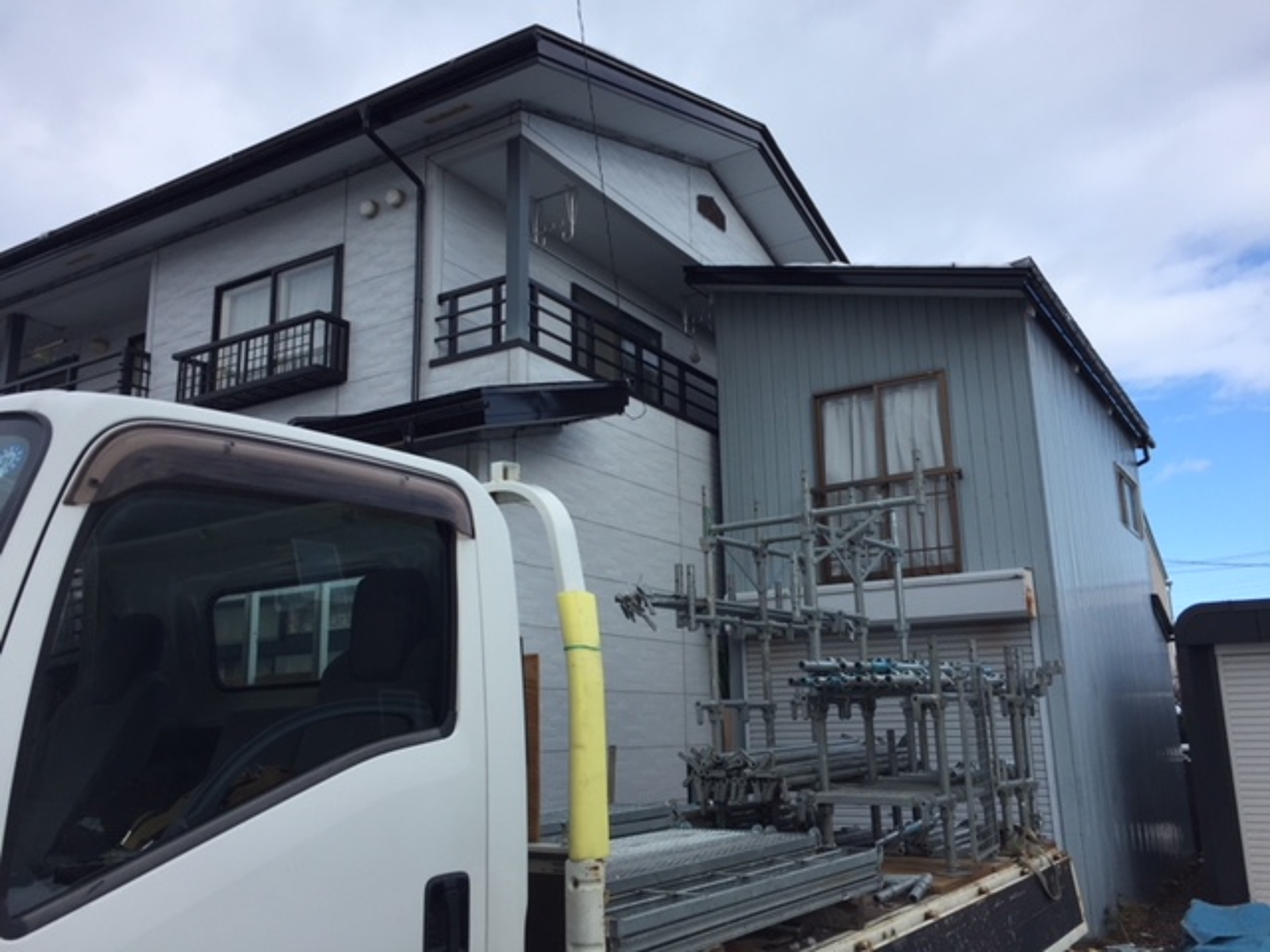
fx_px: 1064
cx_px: 635
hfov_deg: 61.7
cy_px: 476
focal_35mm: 29
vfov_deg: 48.2
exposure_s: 1/1068
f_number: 2.2
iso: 32
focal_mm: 4.15
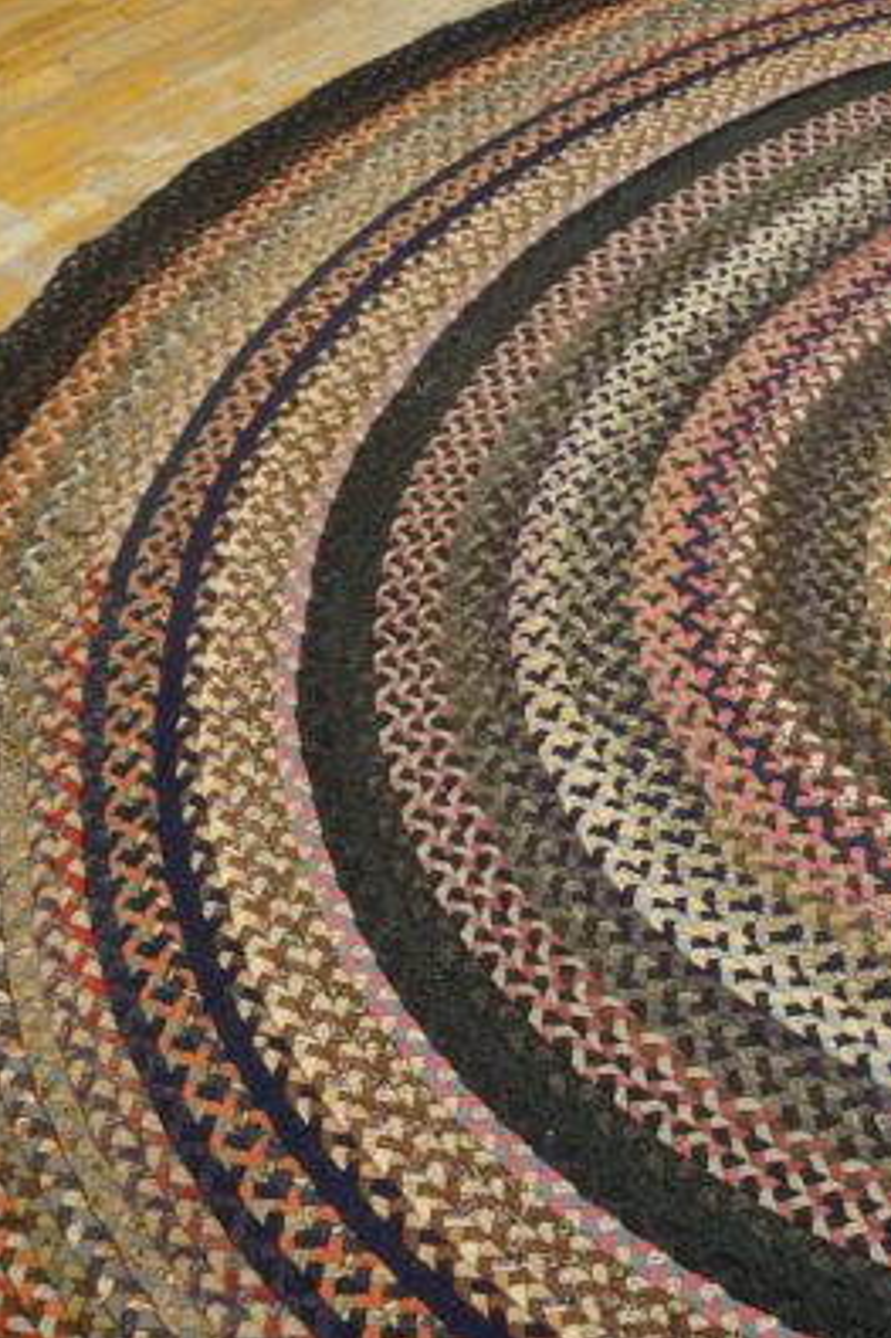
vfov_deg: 47.4
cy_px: 672
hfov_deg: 31.8
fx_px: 1523
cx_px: 711
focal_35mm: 41
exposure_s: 1/60
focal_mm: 18
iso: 1000
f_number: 4
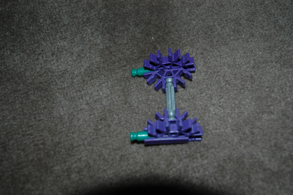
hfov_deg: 42.4
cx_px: 146
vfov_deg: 28.9
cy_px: 98
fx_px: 378
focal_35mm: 46
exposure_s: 1/60
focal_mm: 31
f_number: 4
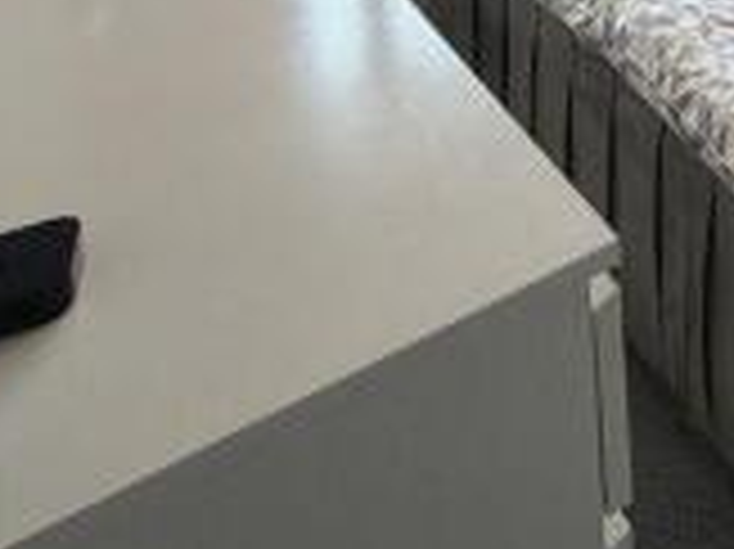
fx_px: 1059
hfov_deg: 29.8
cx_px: 975
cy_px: -349
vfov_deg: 22.1
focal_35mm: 50
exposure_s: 1/100
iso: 250
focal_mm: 2.22
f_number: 2.2
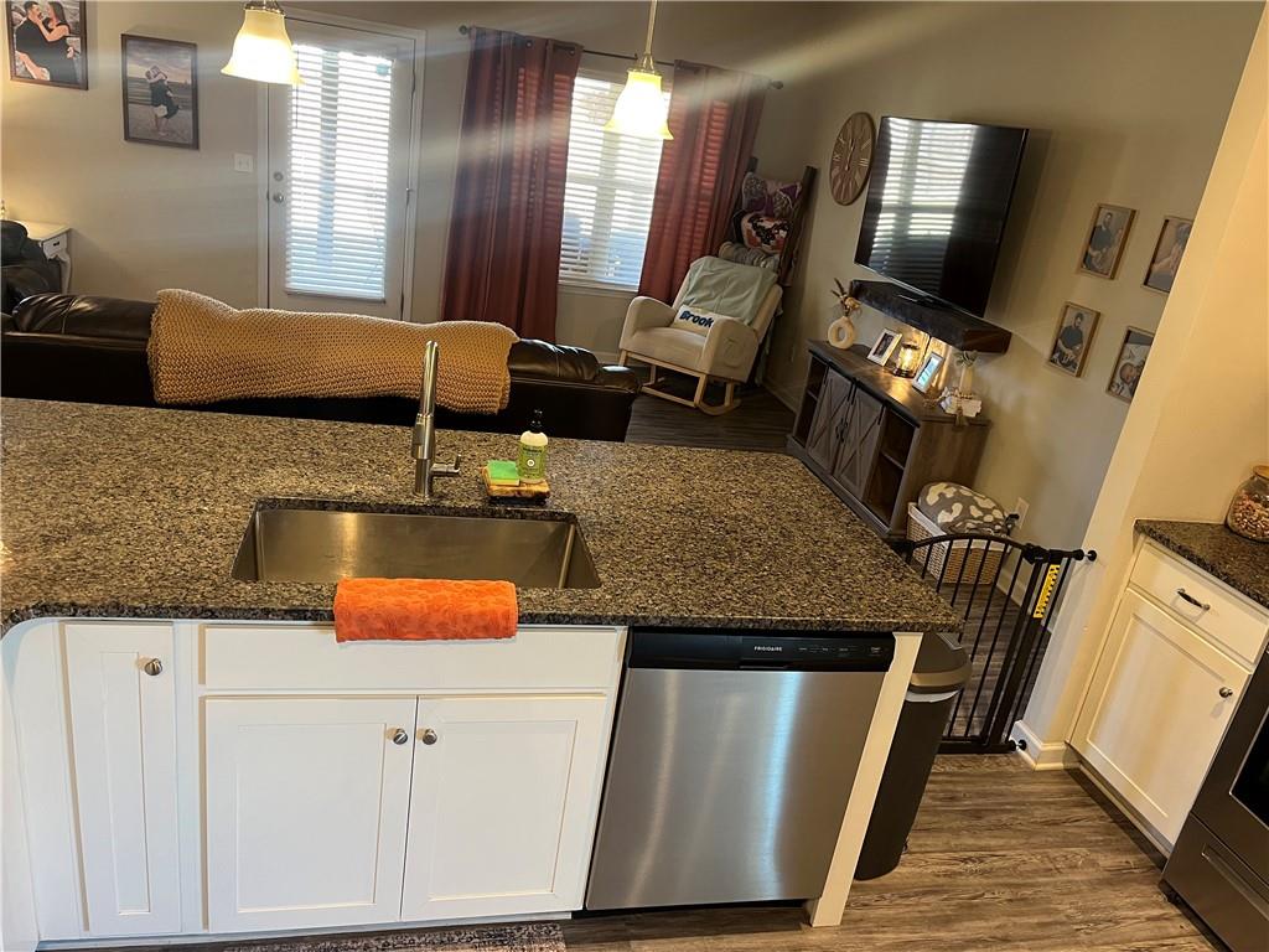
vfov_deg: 53.1
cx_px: 634
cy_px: 476
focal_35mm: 26
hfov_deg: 67.3
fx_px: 953
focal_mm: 5.1
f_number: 1.6
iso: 160
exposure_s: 1/60
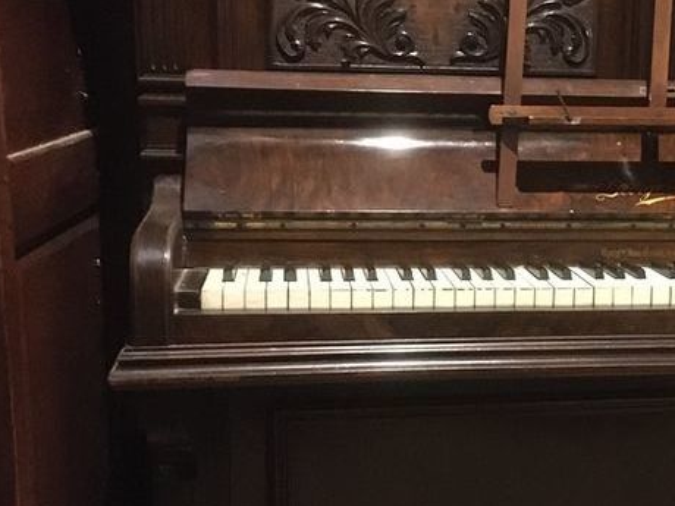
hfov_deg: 30.1
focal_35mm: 63
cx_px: 528
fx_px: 1228
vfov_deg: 23.3
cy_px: 289
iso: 1000
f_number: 2.2
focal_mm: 4.15
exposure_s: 1/17
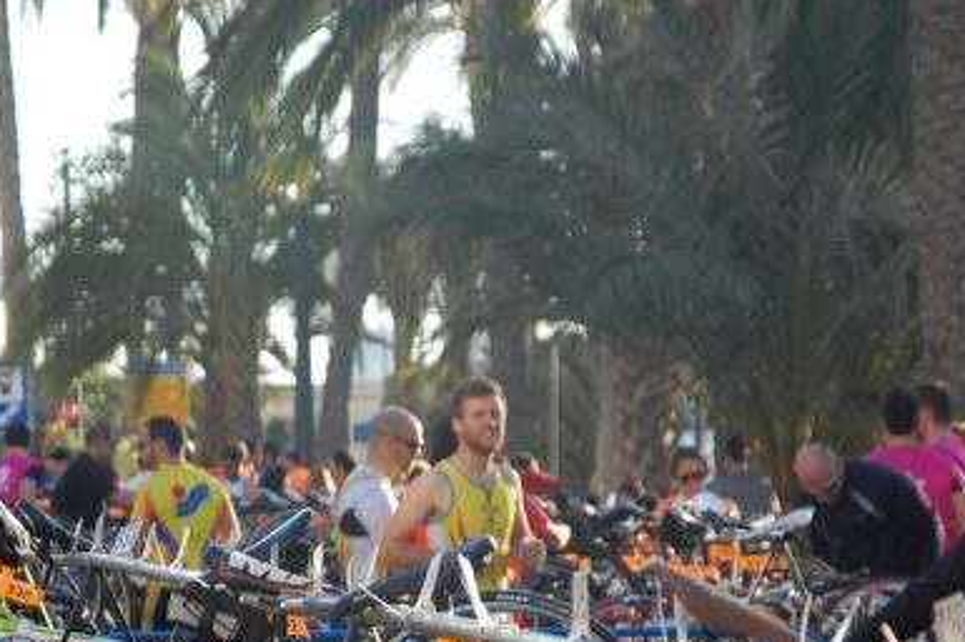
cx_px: 308
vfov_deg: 4.2
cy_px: 634
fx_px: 8811
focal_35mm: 329
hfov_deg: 6.3
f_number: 5.6
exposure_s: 1/400
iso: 400
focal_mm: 110
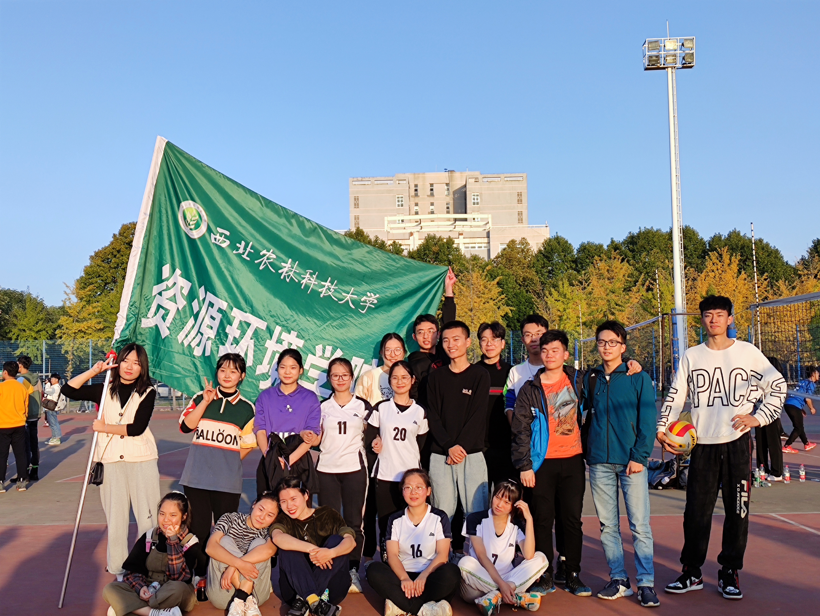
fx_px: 592
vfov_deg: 54.9
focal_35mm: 25
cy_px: 308
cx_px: 410
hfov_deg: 69.4
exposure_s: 1/593
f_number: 1.89
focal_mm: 5.43
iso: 50
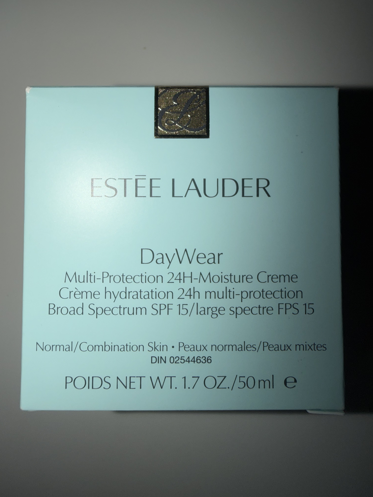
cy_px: 248
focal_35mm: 24
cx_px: 186
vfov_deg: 71.6
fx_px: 345
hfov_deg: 56.8
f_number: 2.2
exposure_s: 1/280
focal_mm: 2.22
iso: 12
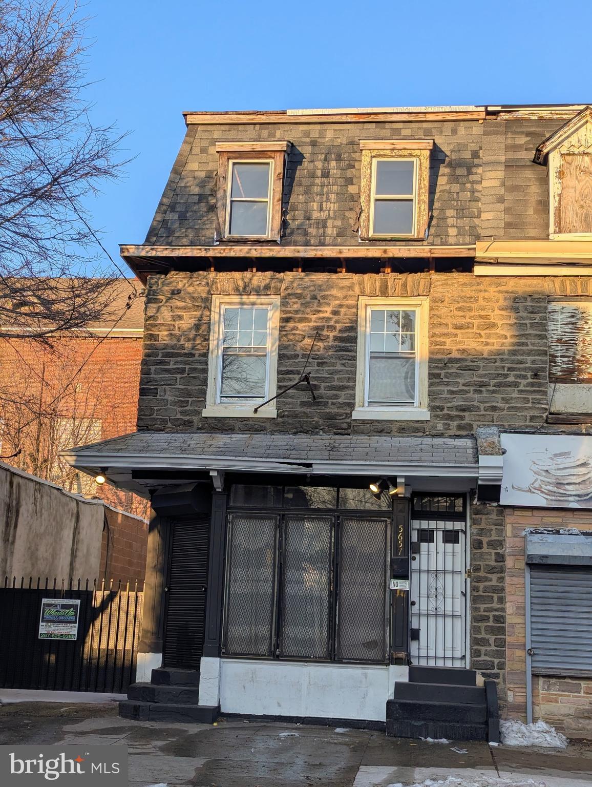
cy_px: 394
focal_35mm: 48
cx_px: 296
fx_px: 1092
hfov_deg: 30.3
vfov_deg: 39.6
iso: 39
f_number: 1.85
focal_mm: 6.81
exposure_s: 1/1206
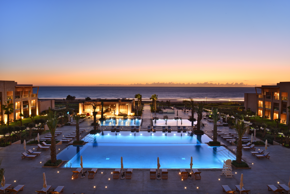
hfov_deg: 73.7
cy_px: 97
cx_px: 145
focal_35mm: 24
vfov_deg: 53.1
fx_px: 193
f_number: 16
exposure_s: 1.3
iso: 200
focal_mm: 24
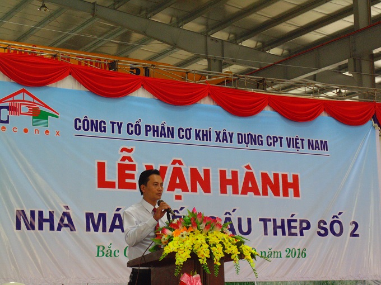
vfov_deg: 18.7
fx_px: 870
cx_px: 190
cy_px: 142
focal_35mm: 79
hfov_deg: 24.7
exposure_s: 1/30
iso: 250
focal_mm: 14.1
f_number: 4.3
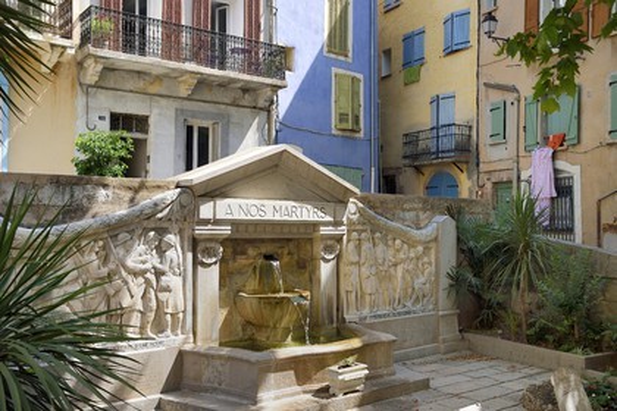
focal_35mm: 38
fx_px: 651
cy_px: 206
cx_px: 308
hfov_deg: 50.7
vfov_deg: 35.1
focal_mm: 38
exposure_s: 1/160
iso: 200
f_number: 10
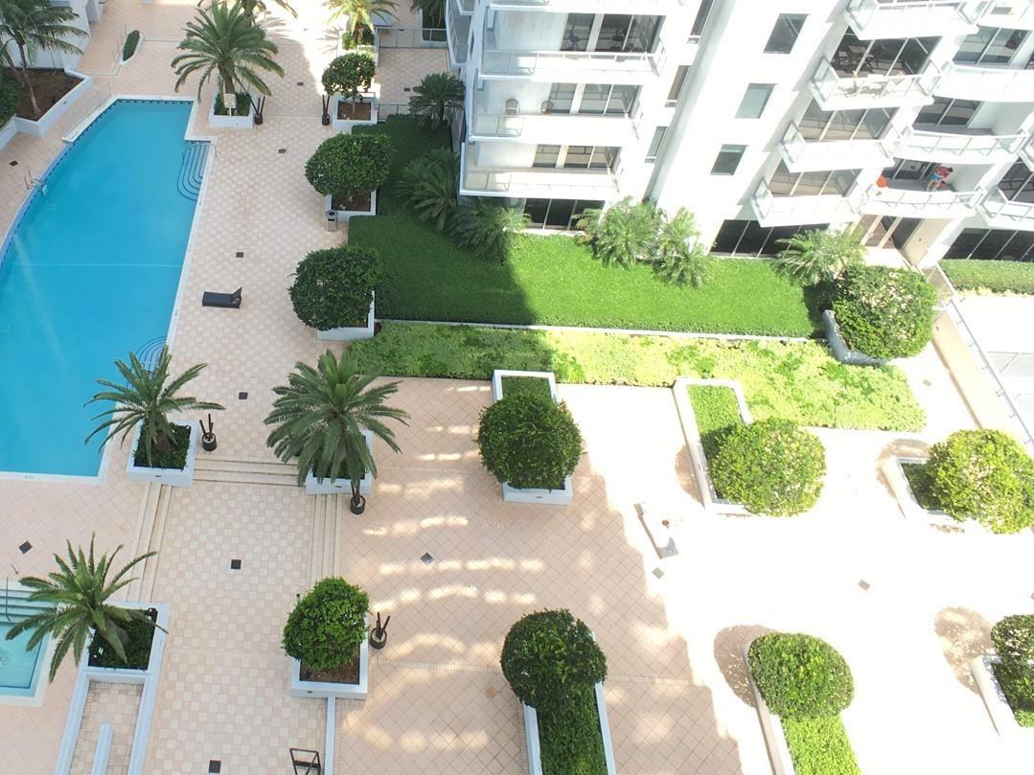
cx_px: 314
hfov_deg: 43.0
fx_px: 1284
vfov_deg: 33.5
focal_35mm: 43
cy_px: 313
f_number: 2.2
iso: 25
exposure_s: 1/285
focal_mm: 4.15
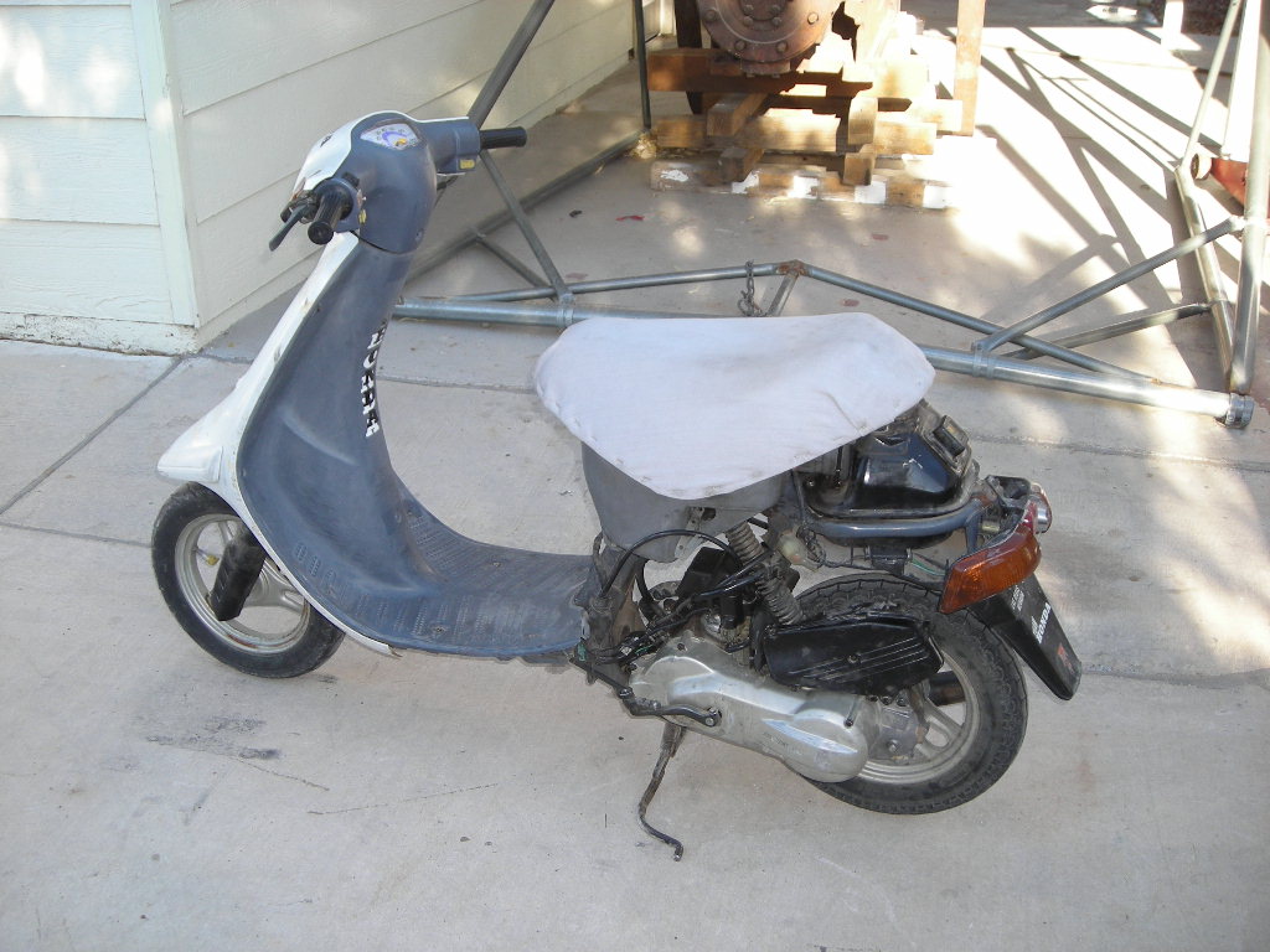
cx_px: 635
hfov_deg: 49.0
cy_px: 476
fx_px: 1394
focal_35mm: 38
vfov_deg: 37.7
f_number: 3.2
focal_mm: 6.3
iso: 70
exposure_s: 1/122
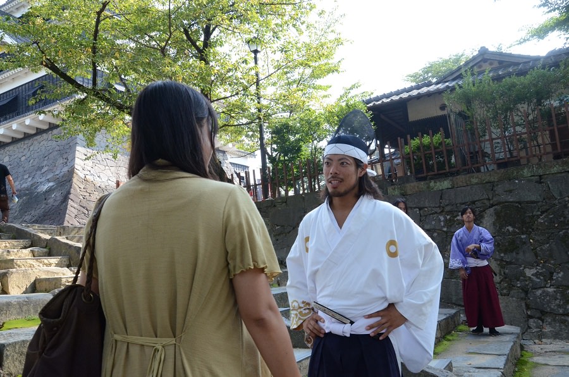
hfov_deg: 59.6
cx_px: 284
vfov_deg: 41.5
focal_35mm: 32
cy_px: 188
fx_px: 497
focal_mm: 21
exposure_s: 1/500
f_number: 11
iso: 1600
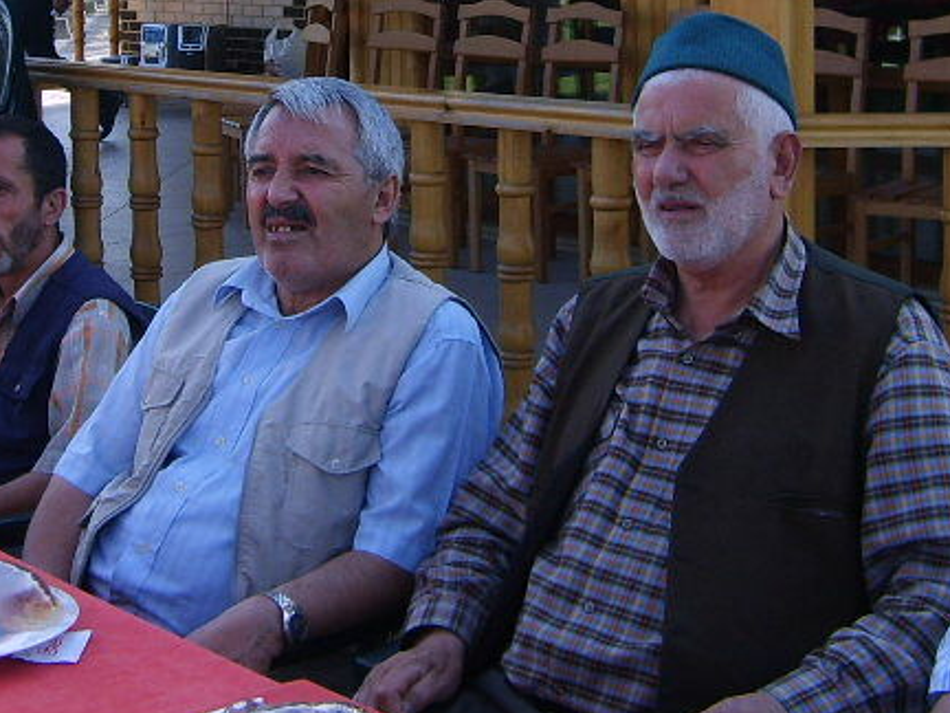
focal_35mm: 83
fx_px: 2278
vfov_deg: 17.5
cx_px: 257
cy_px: 51
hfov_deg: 23.4
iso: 50
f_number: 2.8
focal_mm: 5.8
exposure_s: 1/250
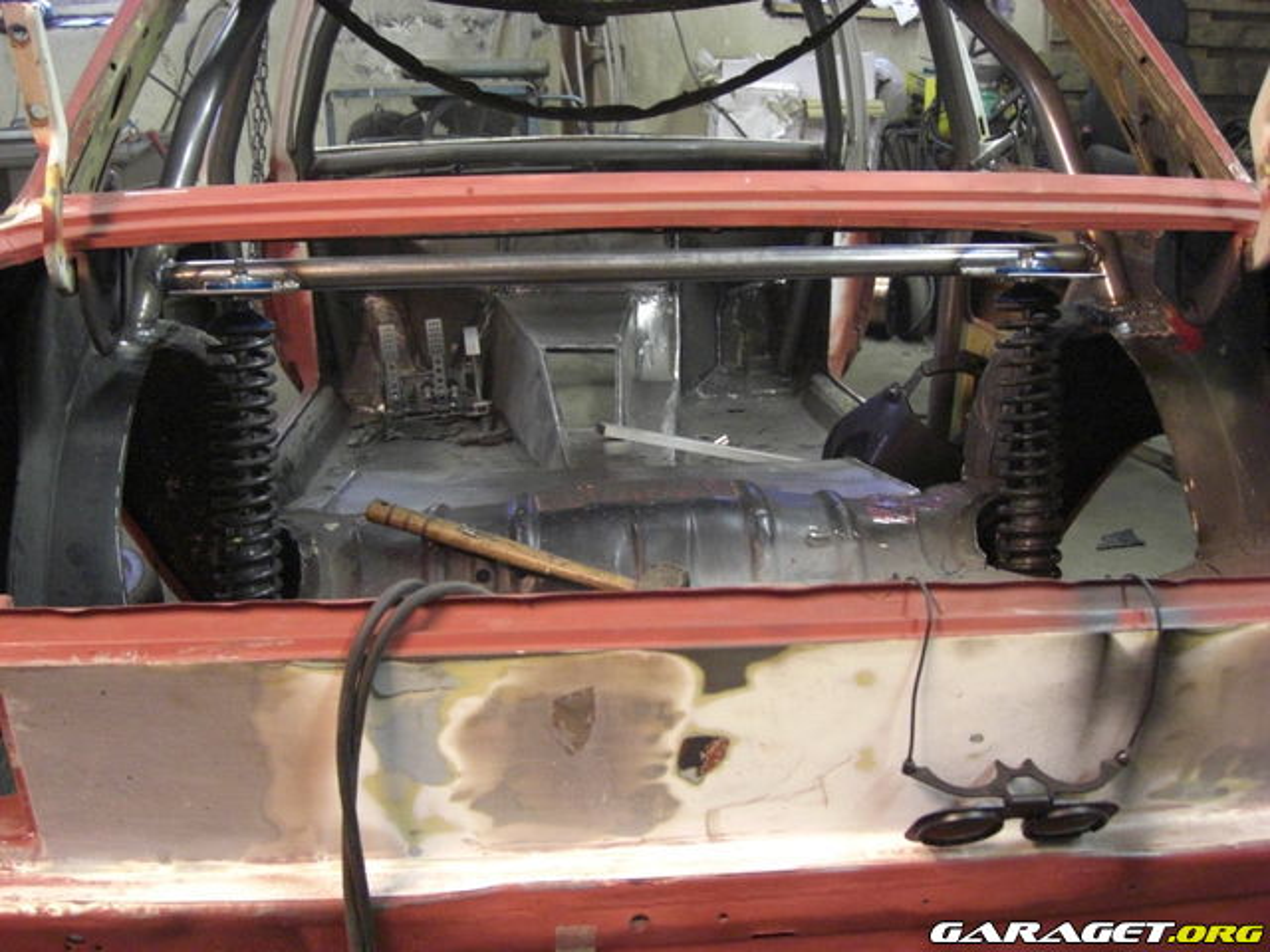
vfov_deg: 37.7
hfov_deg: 49.0
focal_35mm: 38
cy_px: 476
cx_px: 635
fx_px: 1394
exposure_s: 1/25
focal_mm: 7.9
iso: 800
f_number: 2.8
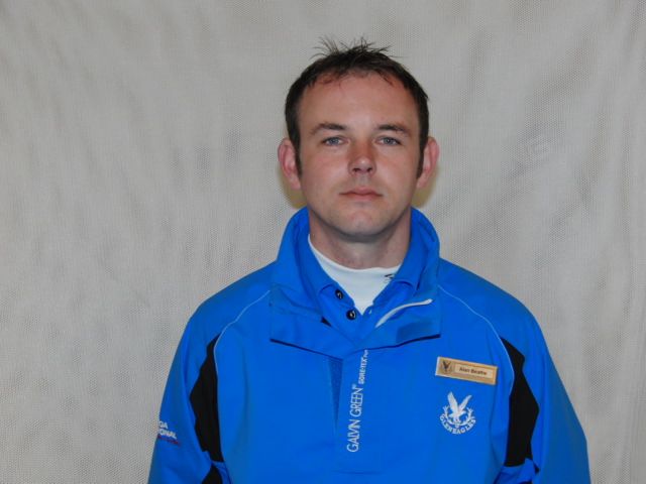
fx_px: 1400
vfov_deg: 19.6
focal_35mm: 75
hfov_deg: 26.0
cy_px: 242
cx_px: 323
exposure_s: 1/60
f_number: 2.9
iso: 100
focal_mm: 15.1
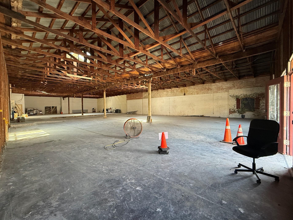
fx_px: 127
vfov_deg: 81.8
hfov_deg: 98.1
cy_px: 110
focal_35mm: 15
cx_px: 142
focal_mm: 2.22
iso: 320
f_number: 2.2
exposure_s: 1/99
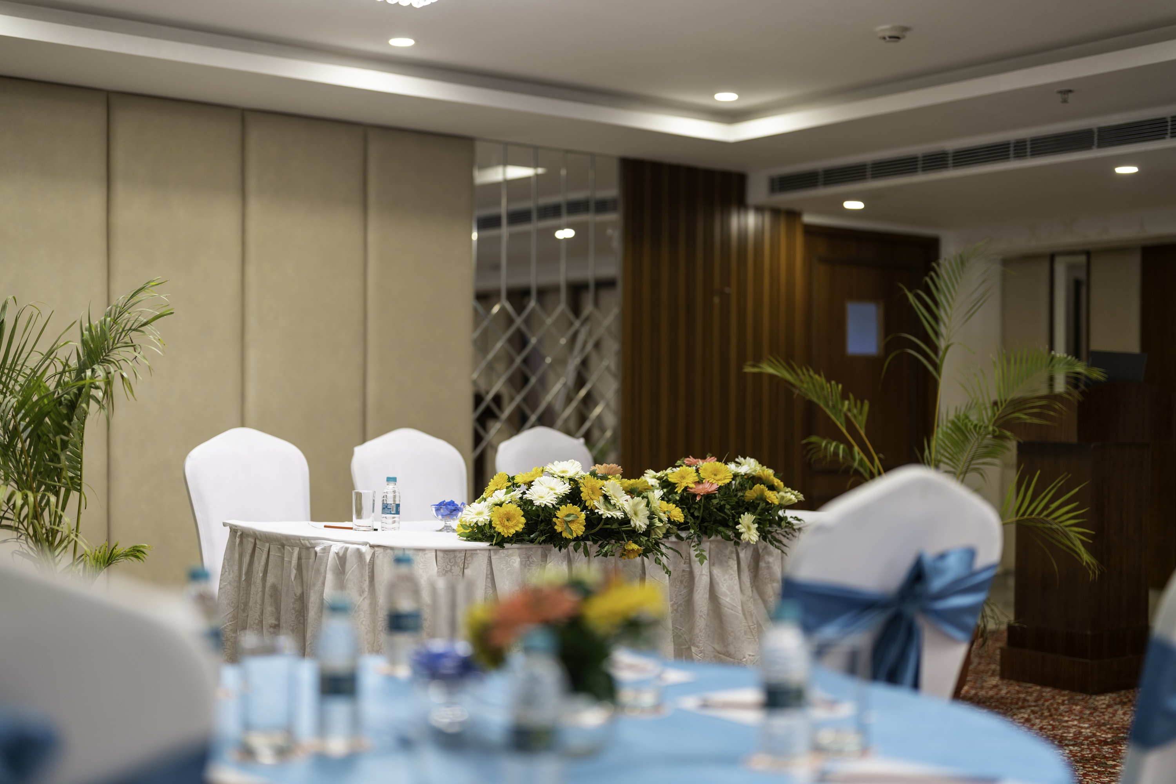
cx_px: 588
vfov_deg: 27.0
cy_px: 392
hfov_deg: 39.6
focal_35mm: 50
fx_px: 1633
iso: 100
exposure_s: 1/100
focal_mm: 50
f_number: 1.2
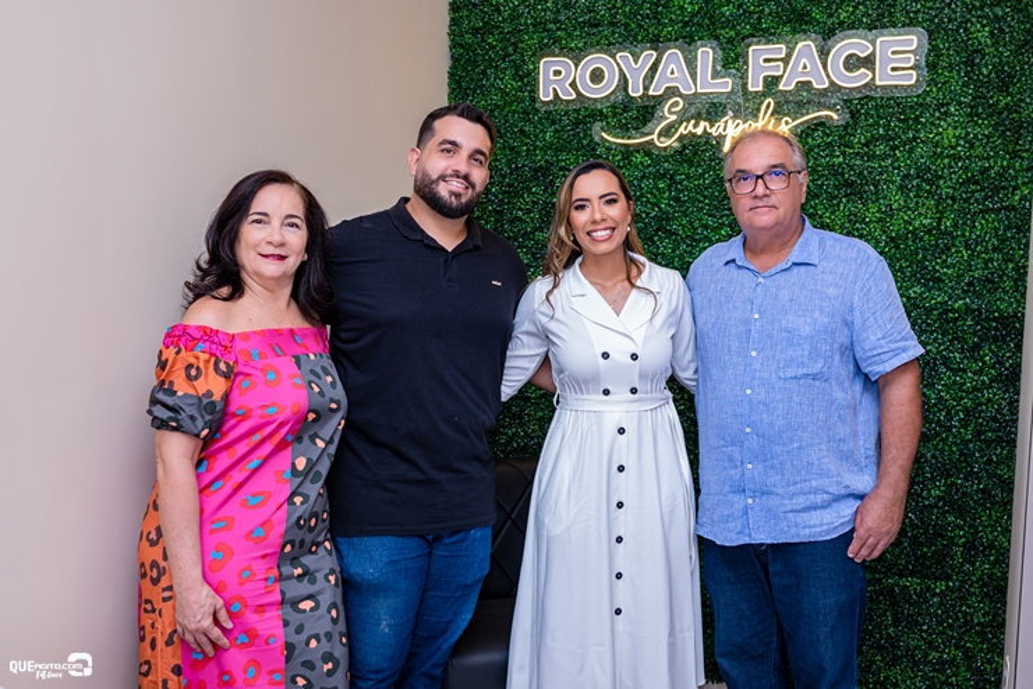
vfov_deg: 36.9
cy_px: 344
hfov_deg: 53.1
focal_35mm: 36
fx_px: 1033
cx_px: 516
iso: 500
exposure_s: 1/200
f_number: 3.2
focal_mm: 24
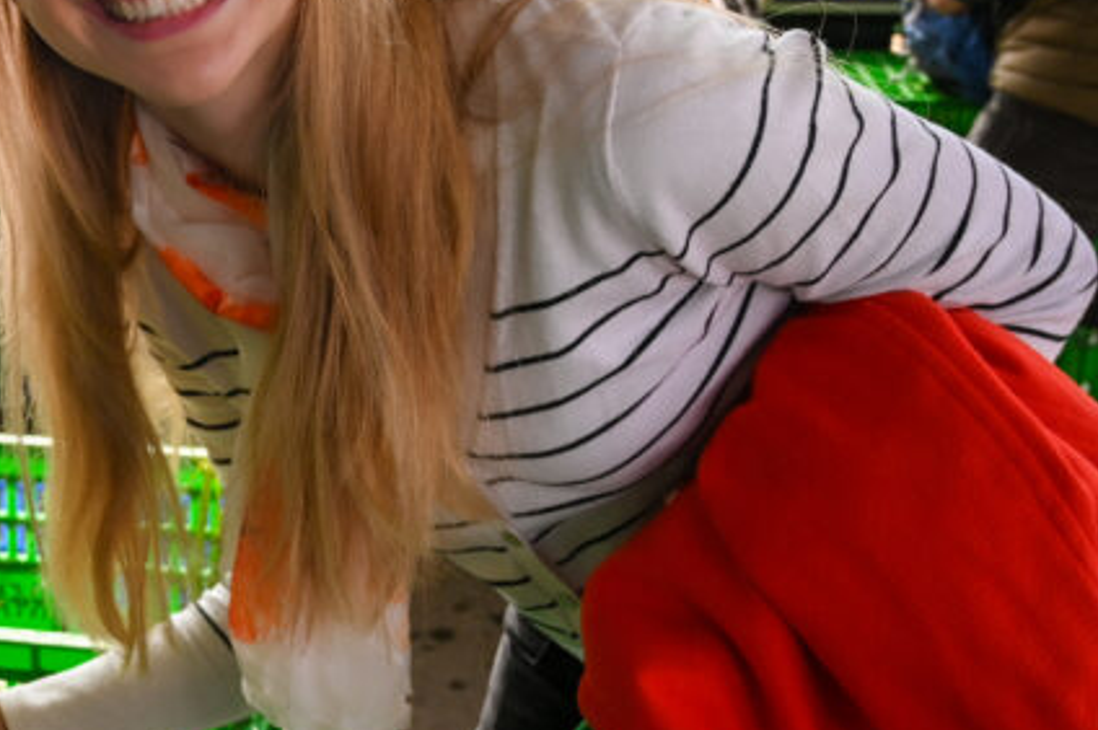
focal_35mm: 58
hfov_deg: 33.3
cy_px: 387
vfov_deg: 23.3
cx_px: 186
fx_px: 1768
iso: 500
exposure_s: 1/640
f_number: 5
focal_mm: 24
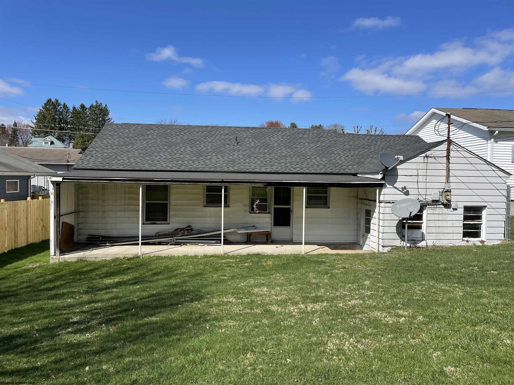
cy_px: 192
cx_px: 257
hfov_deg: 67.3
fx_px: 386
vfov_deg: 53.1
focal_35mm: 26
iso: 32
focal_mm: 4.2
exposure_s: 1/3401
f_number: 1.6
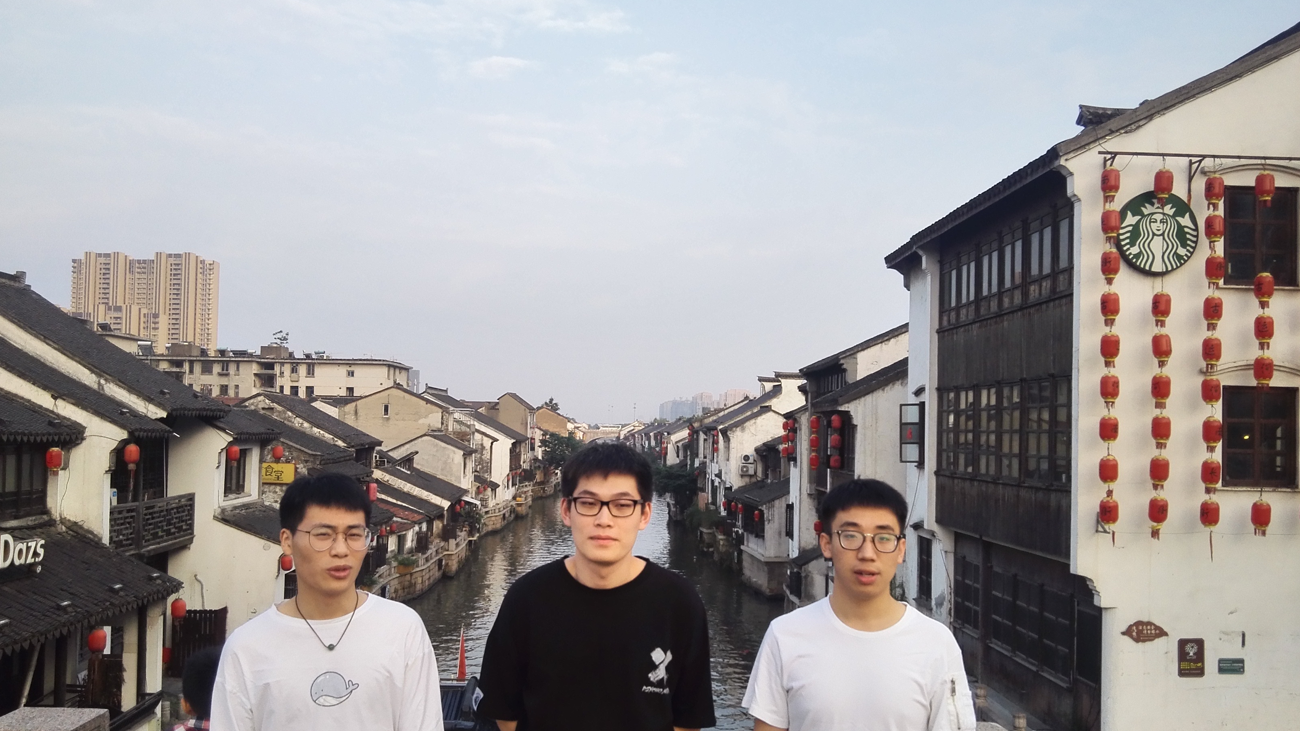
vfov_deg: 36.6
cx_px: 647
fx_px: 1103
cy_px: 404
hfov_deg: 61.0
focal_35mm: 32
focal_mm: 3.8
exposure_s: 1/369
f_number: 2
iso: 100
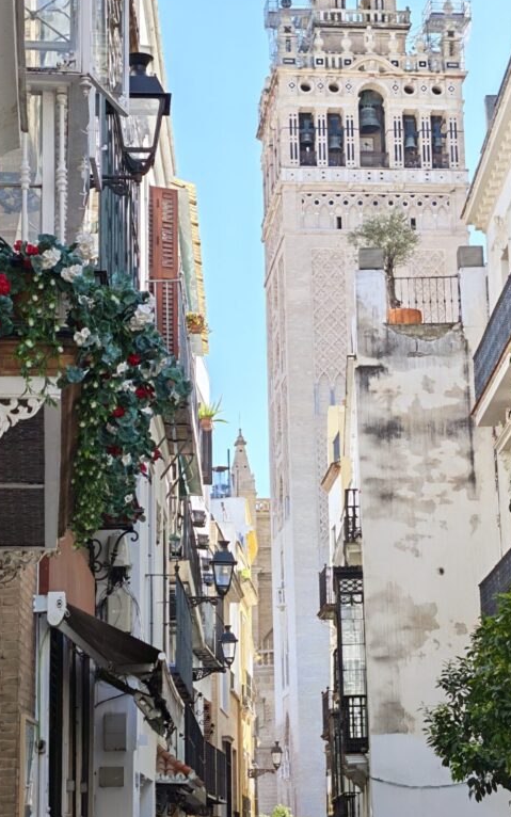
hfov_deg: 15.6
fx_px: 1871
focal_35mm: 84
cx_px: 276
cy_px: 313
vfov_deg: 24.6
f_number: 1.6
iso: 50
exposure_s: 1/750
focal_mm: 6.55
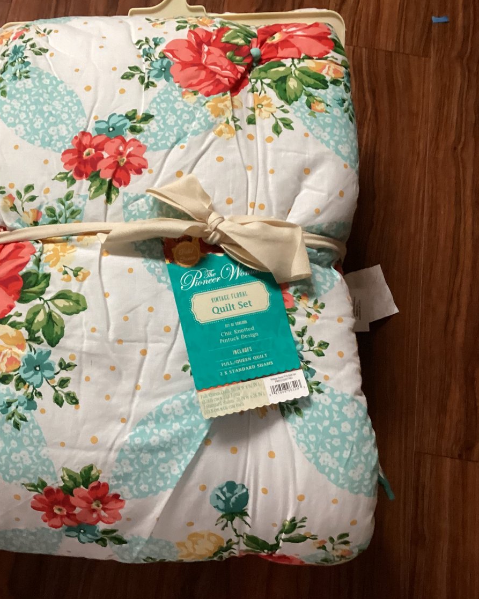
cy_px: 300
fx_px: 727
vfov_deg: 44.8
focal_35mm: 41
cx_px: 175
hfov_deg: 36.2
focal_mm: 3.3
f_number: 2.4
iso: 320
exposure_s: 1/40
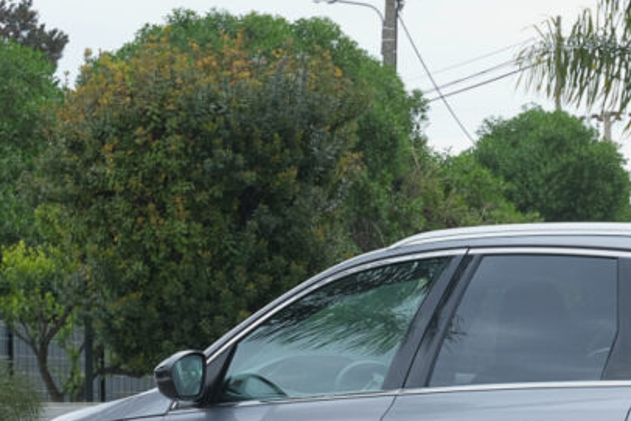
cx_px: 657
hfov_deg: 12.0
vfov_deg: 8.1
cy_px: 501
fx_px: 2963
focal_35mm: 169
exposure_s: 1/80
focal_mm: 44.5
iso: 160
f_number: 9
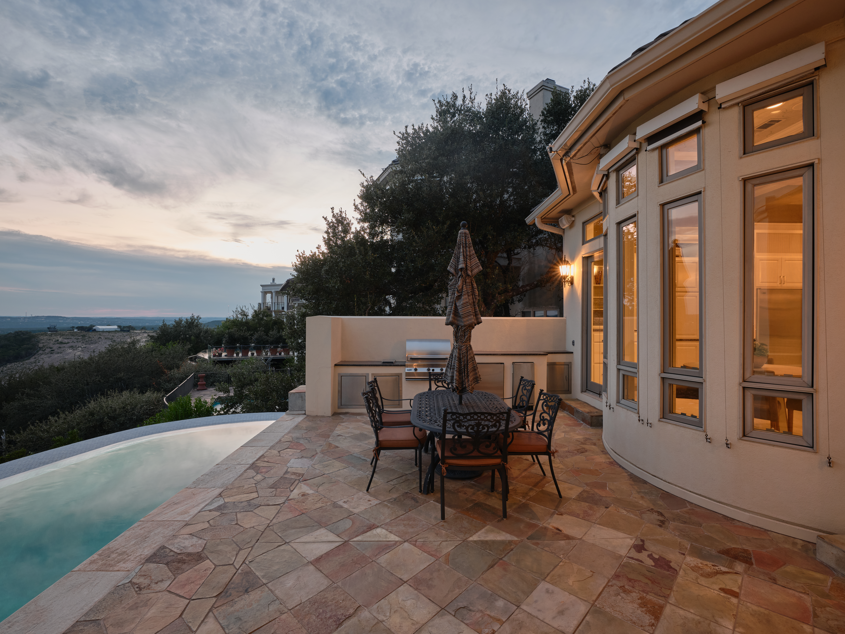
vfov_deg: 78.1
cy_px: 317
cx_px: 422
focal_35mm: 16
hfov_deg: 94.5
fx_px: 391
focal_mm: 20
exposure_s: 1
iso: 320
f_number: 13
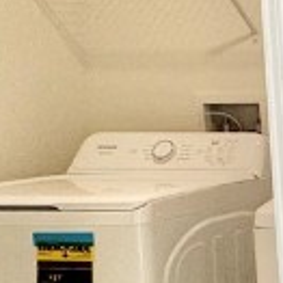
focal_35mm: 97
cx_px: 827
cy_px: 166
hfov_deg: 11.4
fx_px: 897
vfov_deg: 17.9
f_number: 2.2
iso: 80
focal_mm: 2.22
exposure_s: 1/120
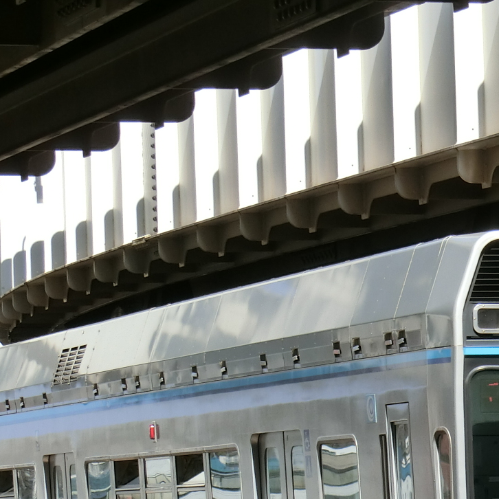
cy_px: 428
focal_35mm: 232
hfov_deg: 7.5
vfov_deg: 7.5
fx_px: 3784
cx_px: 439
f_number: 5.6
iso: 80
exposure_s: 1/250
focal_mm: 16.5
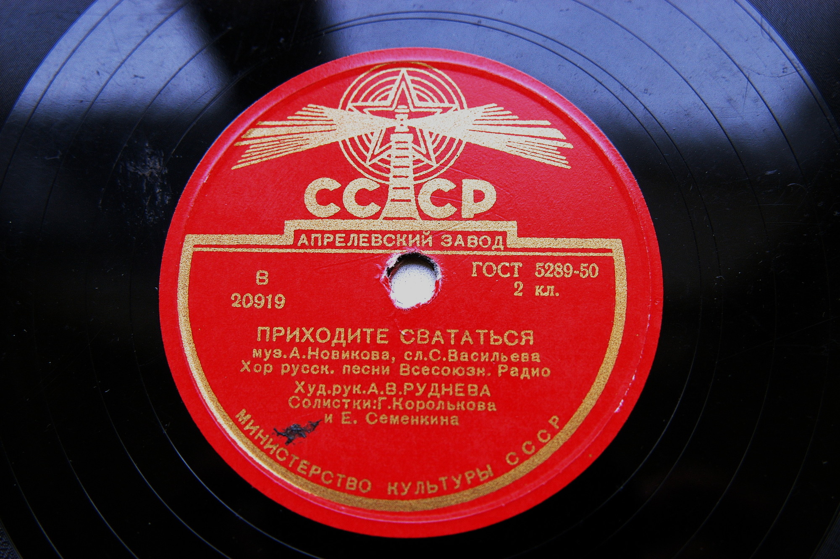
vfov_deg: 25.7
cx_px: 420
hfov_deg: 37.9
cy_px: 280
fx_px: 1224
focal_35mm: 52
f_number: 4.5
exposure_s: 1/80
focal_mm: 35
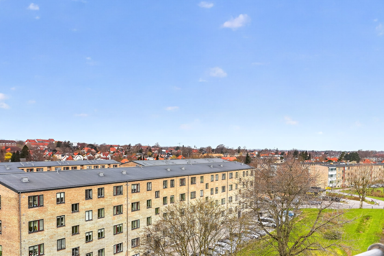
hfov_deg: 55.8
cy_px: 170
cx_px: 203
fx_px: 363
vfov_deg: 38.5
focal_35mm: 34
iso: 400
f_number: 8
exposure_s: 1/100
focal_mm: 22
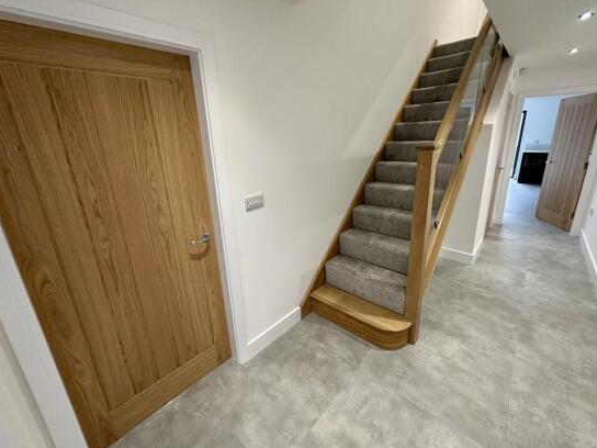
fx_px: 259
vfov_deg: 81.7
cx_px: 306
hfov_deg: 98.2
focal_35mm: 15
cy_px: 211
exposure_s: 1/50
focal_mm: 2.22
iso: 200
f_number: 2.2
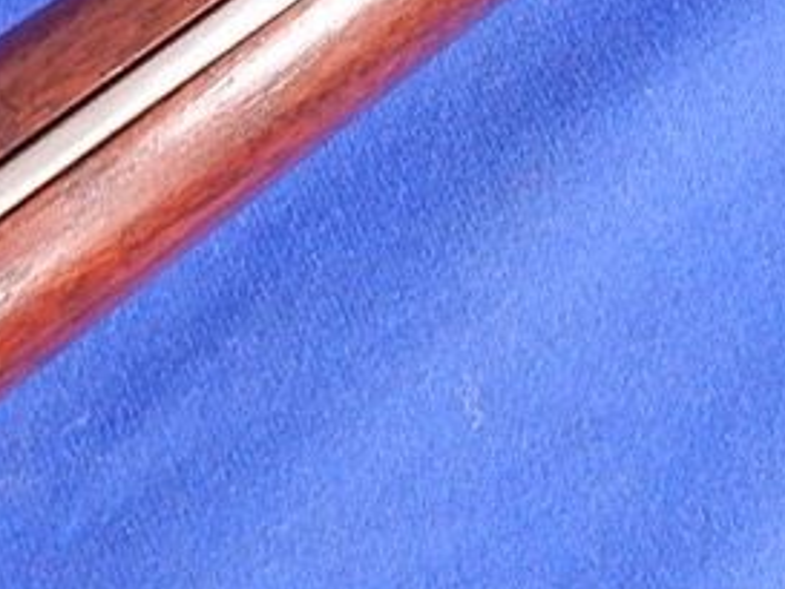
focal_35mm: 103
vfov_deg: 13.8
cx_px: 621
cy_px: -210
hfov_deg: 18.9
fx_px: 2337
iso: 400
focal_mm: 4
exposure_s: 1/15
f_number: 3
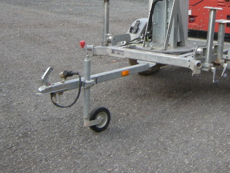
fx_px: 492
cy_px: 3
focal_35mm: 74
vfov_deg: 19.4
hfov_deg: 26.0
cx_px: 171
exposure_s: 1/157
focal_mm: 4.7
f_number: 2.8
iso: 64
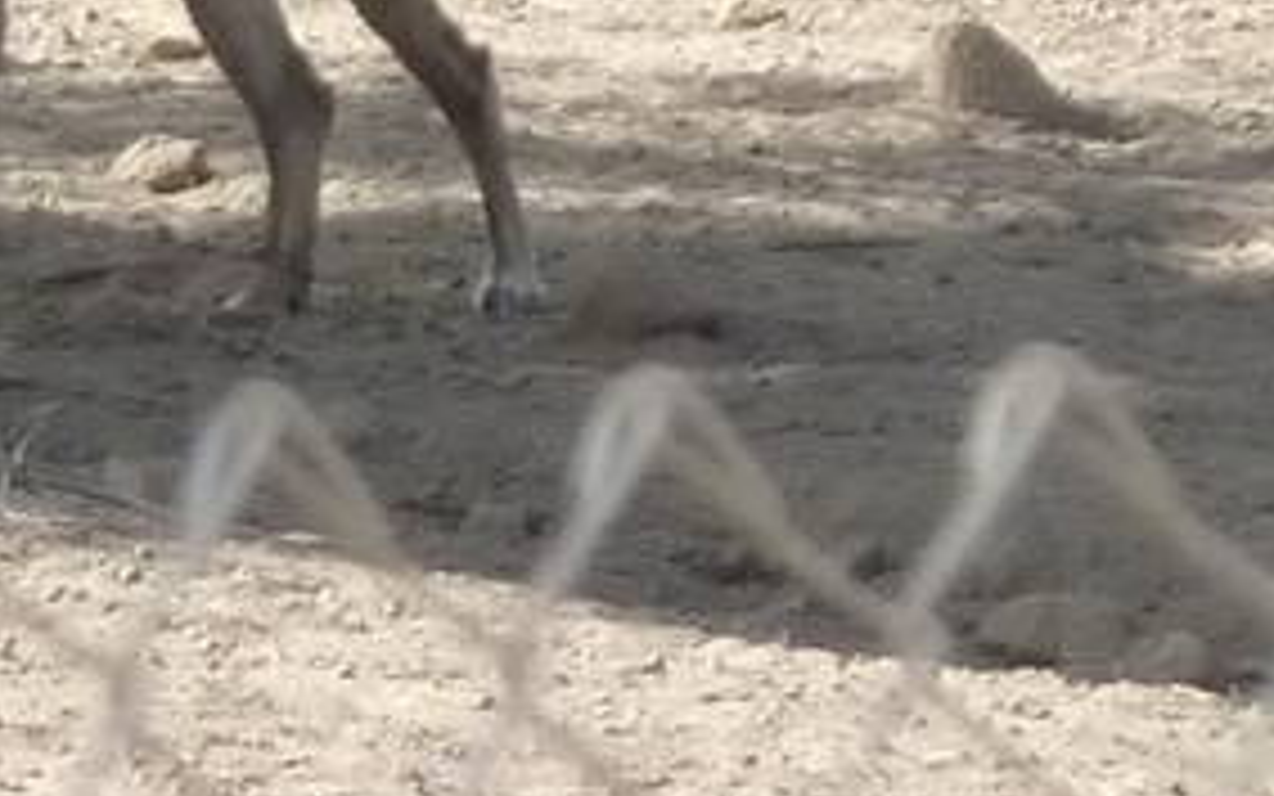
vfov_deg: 0.7
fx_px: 62440
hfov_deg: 1.2
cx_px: 567
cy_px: -724
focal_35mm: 1798
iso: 250
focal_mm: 49.2
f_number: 4.9
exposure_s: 1/320
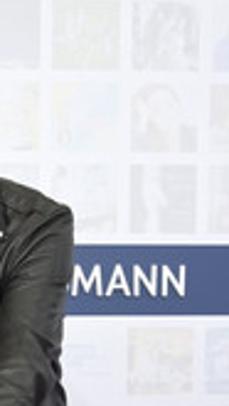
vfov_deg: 24.2
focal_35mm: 86
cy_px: 344
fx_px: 927
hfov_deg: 12.5
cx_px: -220
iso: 640
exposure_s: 1/125
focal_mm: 30
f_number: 7.1
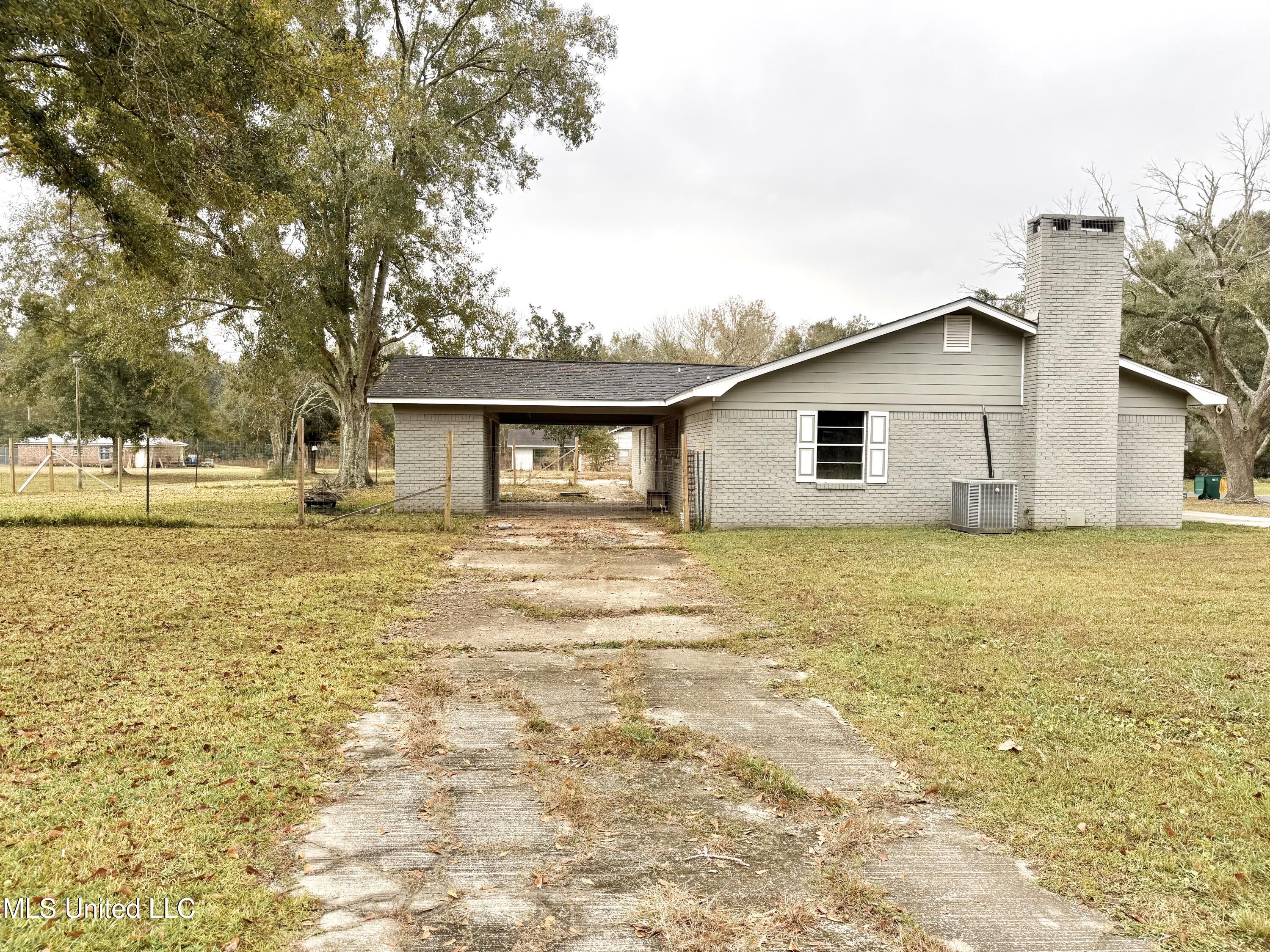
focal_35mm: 24
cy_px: 476
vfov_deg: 56.8
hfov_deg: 71.6
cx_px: 635
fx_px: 881
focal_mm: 6.76
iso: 80
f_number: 1.78
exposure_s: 1/303
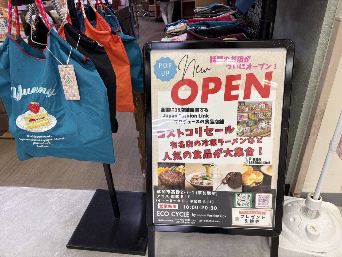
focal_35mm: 26
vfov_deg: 53.1
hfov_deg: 67.3
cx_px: 171
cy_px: 128
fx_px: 257
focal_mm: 5.96
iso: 80
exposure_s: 1/122
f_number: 1.6
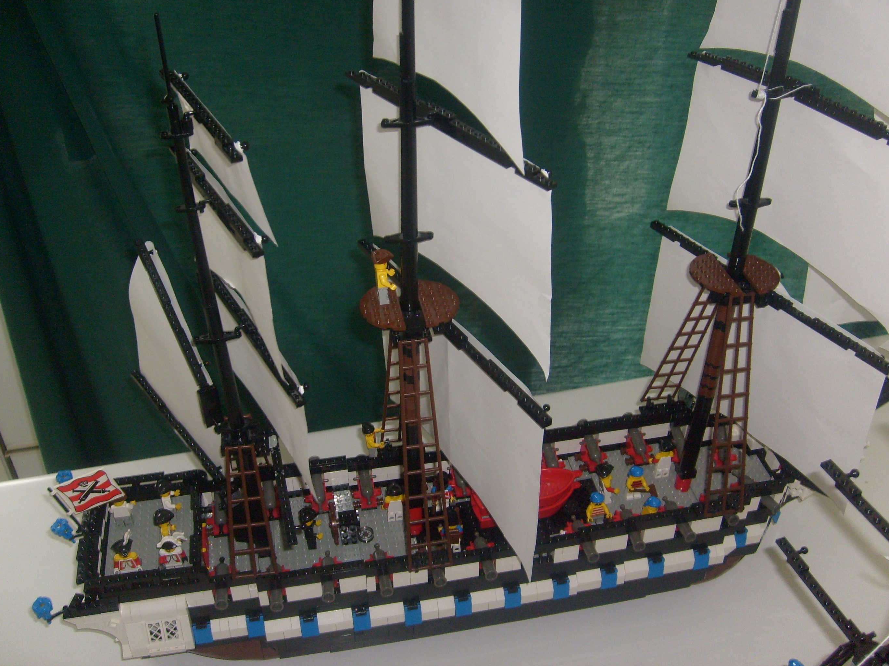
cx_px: 444
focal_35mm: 36
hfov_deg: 51.4
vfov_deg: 39.6
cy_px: 325
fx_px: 924
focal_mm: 5.8
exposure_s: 1/45
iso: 100
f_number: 2.8
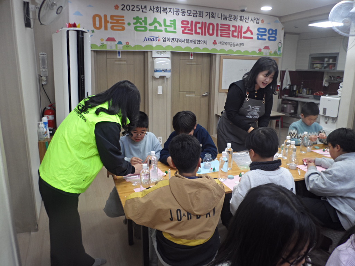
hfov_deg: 69.4
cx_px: 178
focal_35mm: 25
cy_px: 133
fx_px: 256
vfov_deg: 54.9
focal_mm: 4.5
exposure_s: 1/30
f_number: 2.5
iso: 120
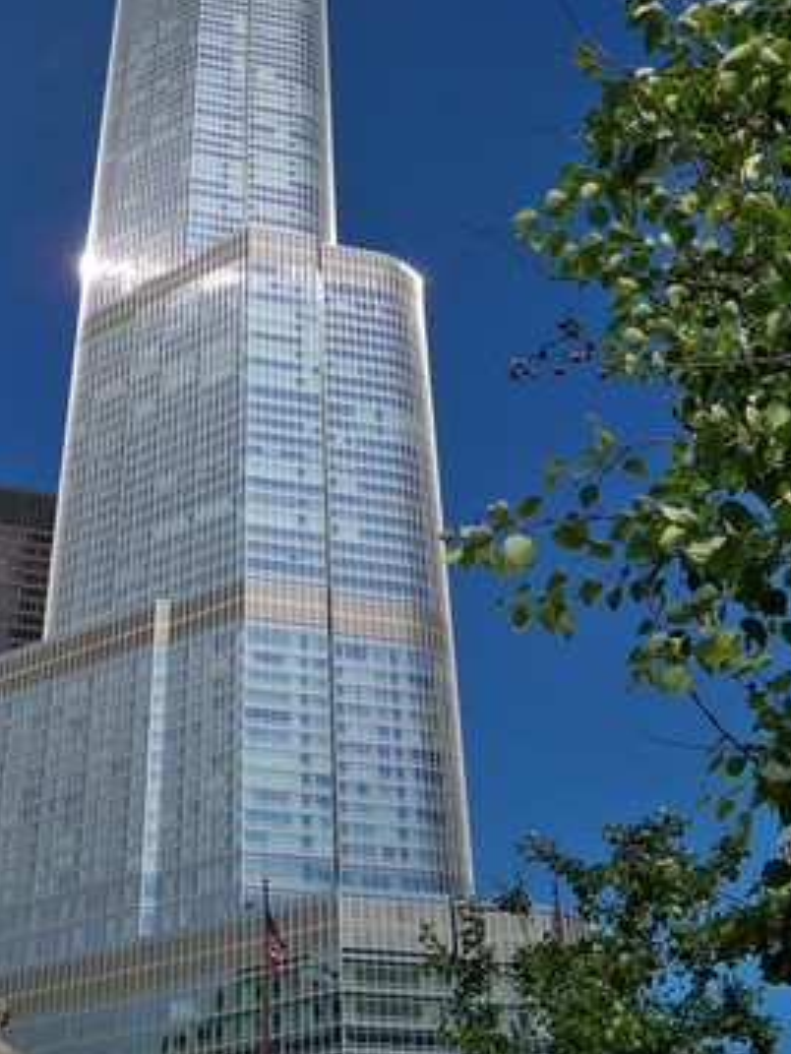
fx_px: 1431
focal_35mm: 47
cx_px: 283
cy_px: 399
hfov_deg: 30.7
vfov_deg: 40.2
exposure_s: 1/800
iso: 64
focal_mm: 6.3
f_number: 4.7
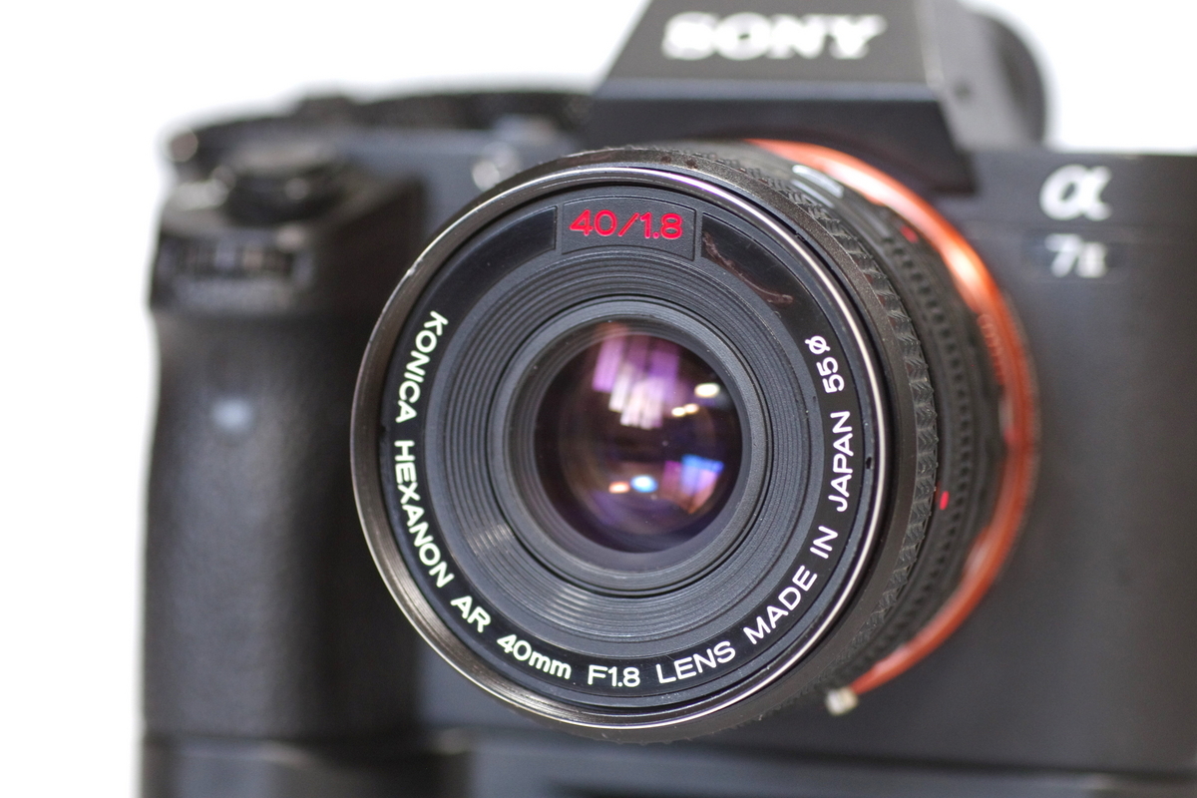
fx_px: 3491
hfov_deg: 19.5
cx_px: 598
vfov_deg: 13.0
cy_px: 399
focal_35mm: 105
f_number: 3.2
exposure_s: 1/40
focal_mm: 70
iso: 1250
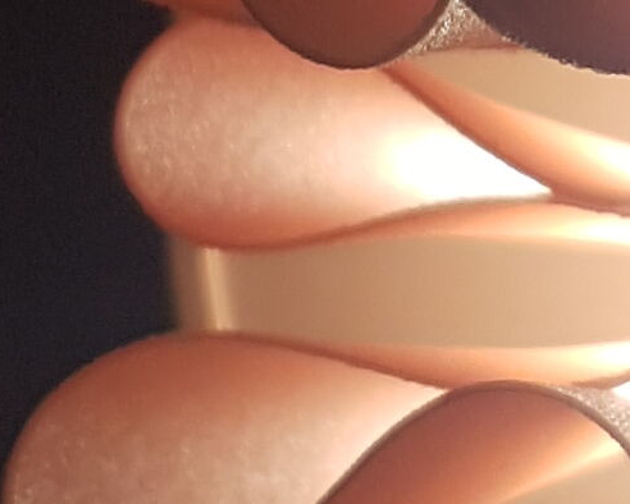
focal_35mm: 208
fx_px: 3880
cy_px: -287
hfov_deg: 9.1
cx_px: 916
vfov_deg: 7.3
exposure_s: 1/50
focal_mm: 4.2
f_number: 1.7
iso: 40
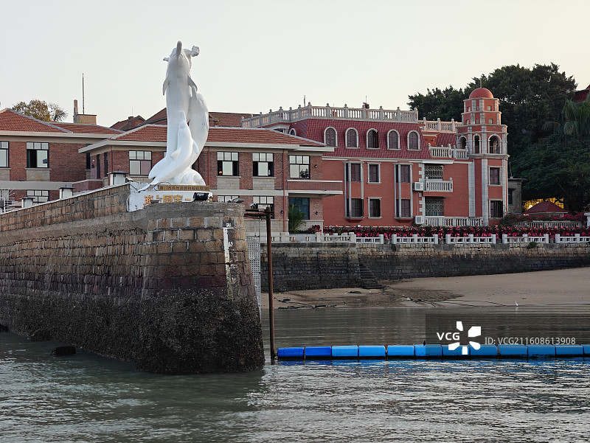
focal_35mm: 70
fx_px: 1194
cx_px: 295
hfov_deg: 27.8
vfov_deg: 21.0
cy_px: 222
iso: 50
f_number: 2.6
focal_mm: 13.3
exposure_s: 1/214
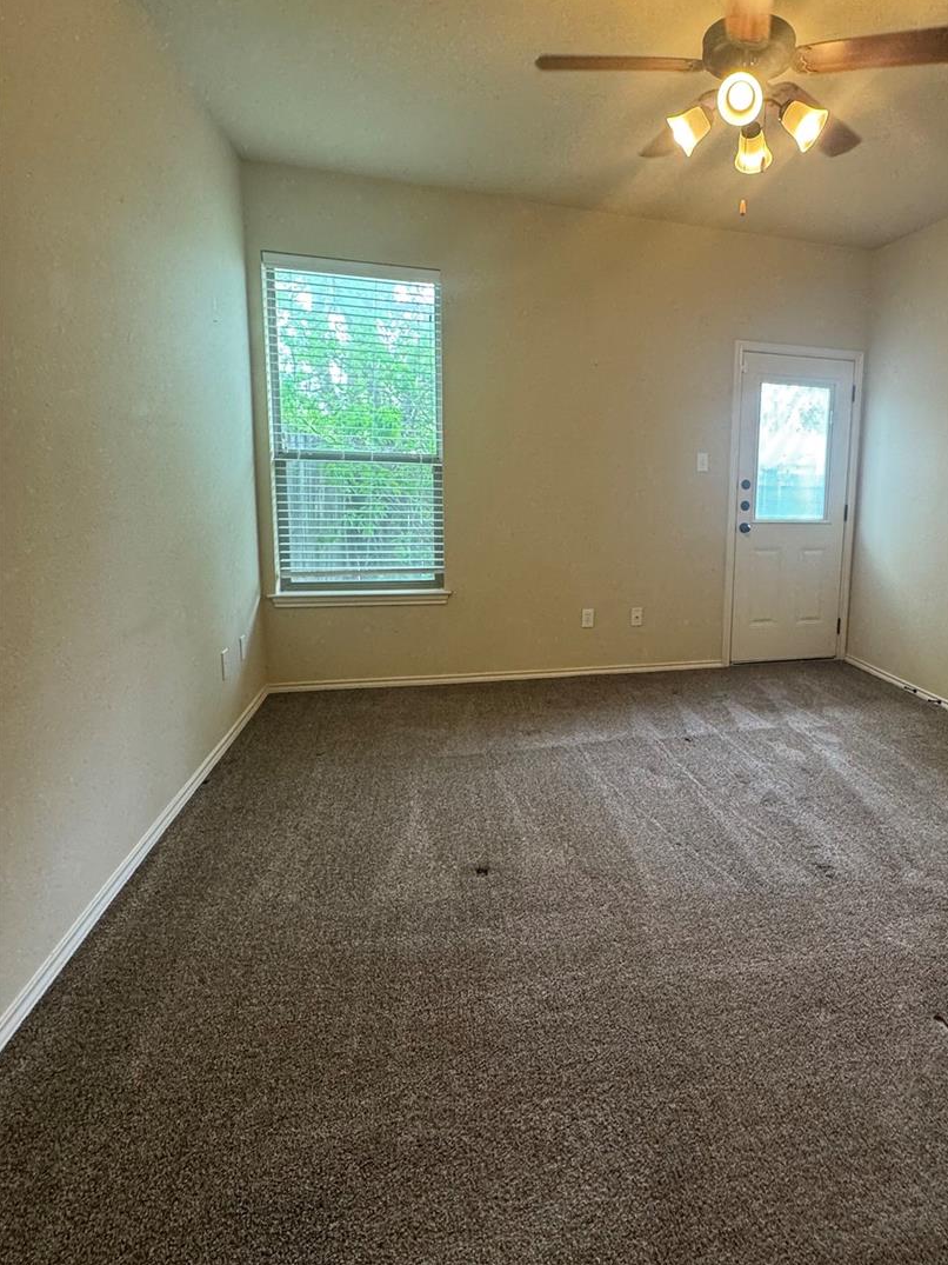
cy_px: 580
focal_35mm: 20
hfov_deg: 63.3
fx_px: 730
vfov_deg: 81.6
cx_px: 674
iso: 200
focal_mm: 2.22
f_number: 2.2
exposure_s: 1/60
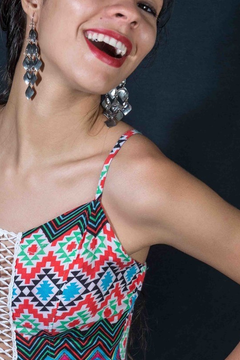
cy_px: 212
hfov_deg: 10.0
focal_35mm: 137
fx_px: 1369
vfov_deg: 15.0
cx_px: 100
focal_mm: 62
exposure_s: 1/60
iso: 200
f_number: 8
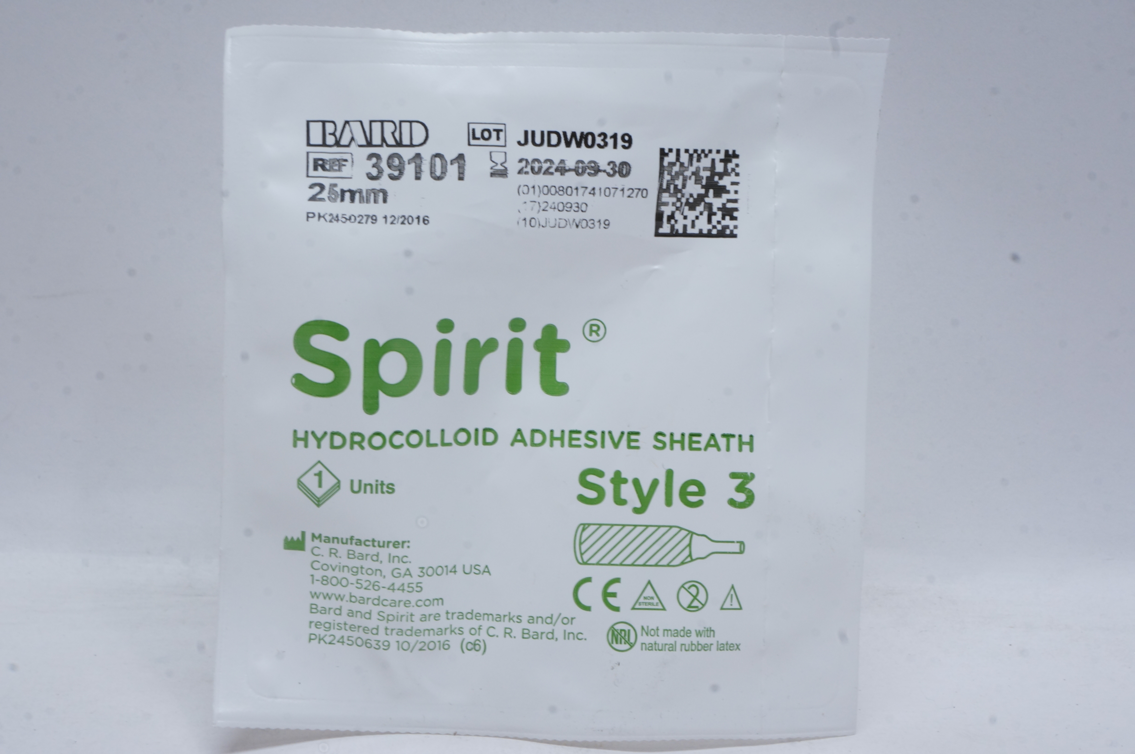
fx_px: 2031
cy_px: 377
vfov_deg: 21.0
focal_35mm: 64
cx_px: 568
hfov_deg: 31.2
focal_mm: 43
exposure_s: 1/5
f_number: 20
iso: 400
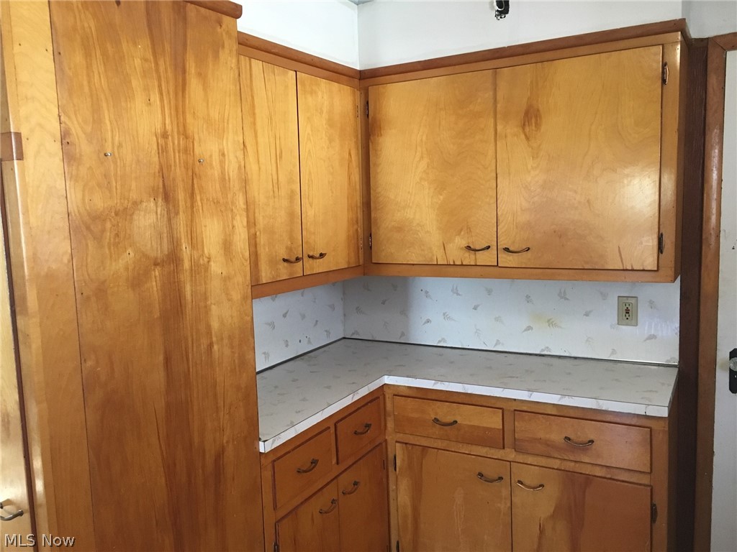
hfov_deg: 61.7
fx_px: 617
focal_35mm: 29
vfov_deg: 48.2
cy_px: 276
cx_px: 368
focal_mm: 4.15
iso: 160
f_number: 2.2
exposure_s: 1/30
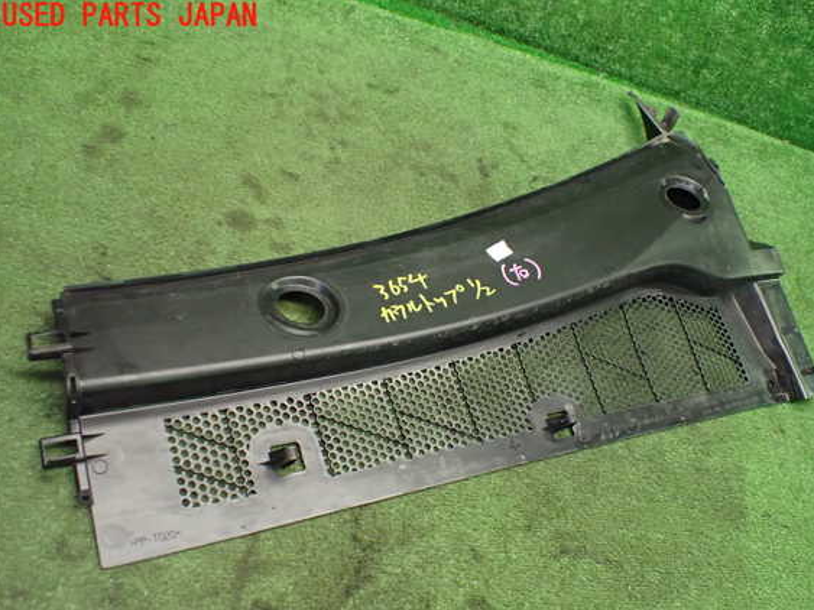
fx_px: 752
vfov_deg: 44.1
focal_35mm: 32
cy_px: 324
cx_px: 428
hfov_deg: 56.8
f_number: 2.3
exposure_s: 1/125
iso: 800
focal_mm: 5.4
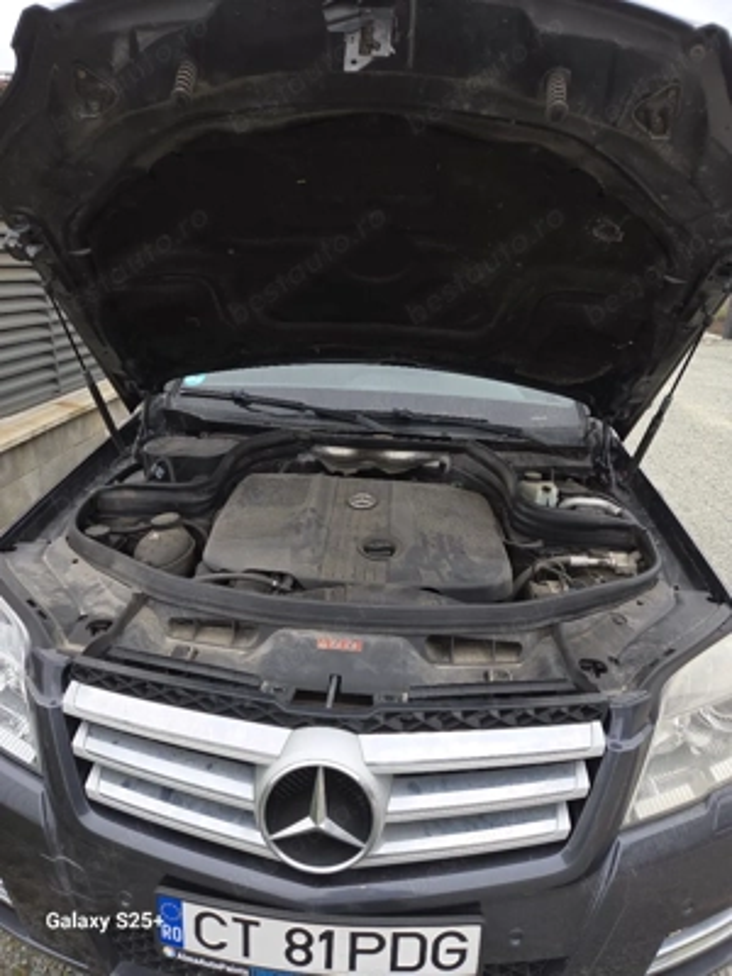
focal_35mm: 23
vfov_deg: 73.9
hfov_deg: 58.9
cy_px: 488
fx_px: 648
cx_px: 366
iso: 25
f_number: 1.8
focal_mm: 5.4
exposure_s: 1/294
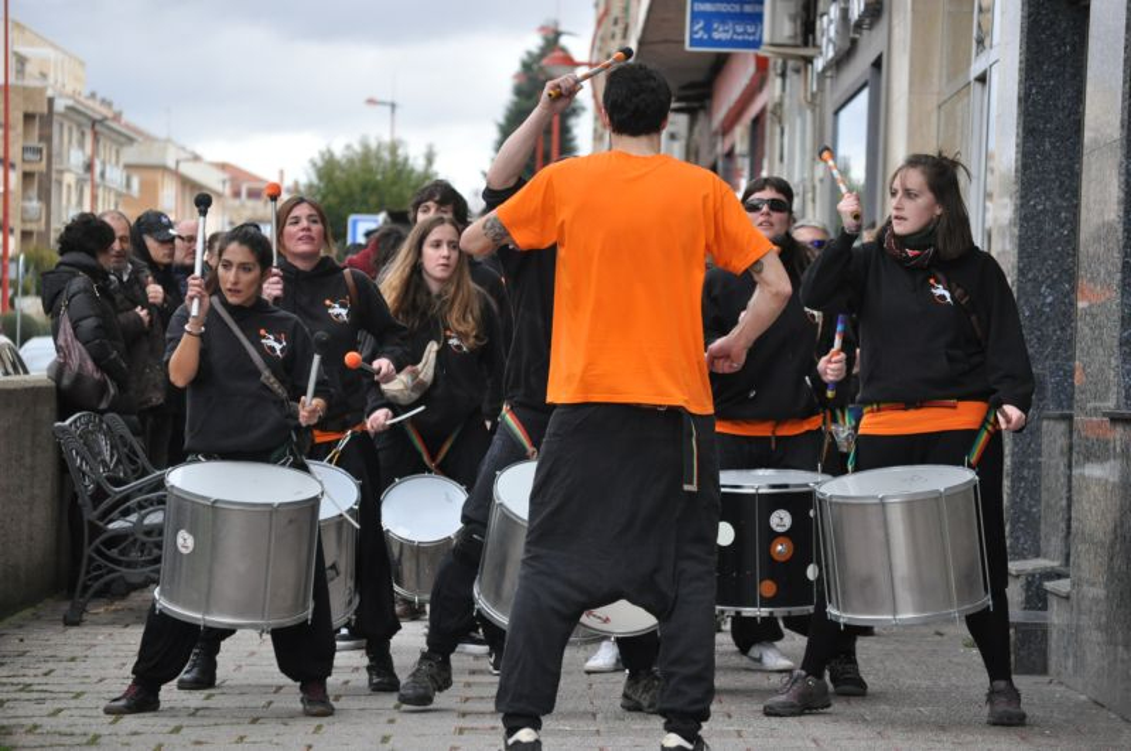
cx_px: 566
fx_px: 4800
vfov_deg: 8.9
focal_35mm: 153
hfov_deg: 13.4
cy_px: 376
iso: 1000
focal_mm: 102
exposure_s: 1/800
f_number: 4.5
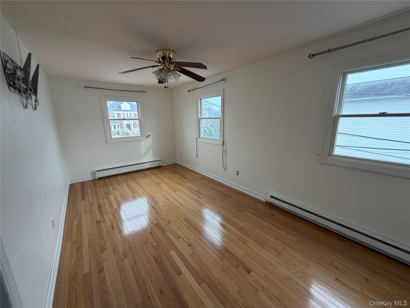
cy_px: 154
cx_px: 205
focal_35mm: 14
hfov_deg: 102.1
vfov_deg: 85.7
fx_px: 166
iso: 200
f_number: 2.2
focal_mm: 2.22
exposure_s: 1/121
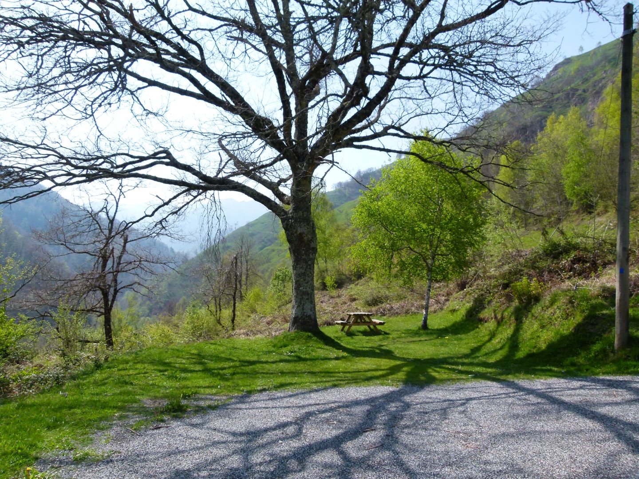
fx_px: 461
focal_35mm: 25
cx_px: 320
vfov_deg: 54.9
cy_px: 240
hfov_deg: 69.4
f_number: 4
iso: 100
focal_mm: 4.5
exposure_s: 1/640
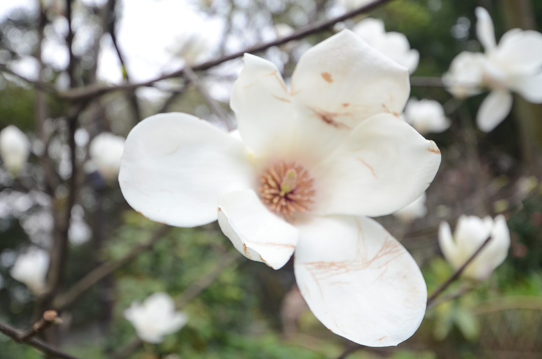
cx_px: 271
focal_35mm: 36
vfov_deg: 36.7
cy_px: 180
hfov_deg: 53.2
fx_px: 541
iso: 250
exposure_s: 1/200
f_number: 4.5
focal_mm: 24
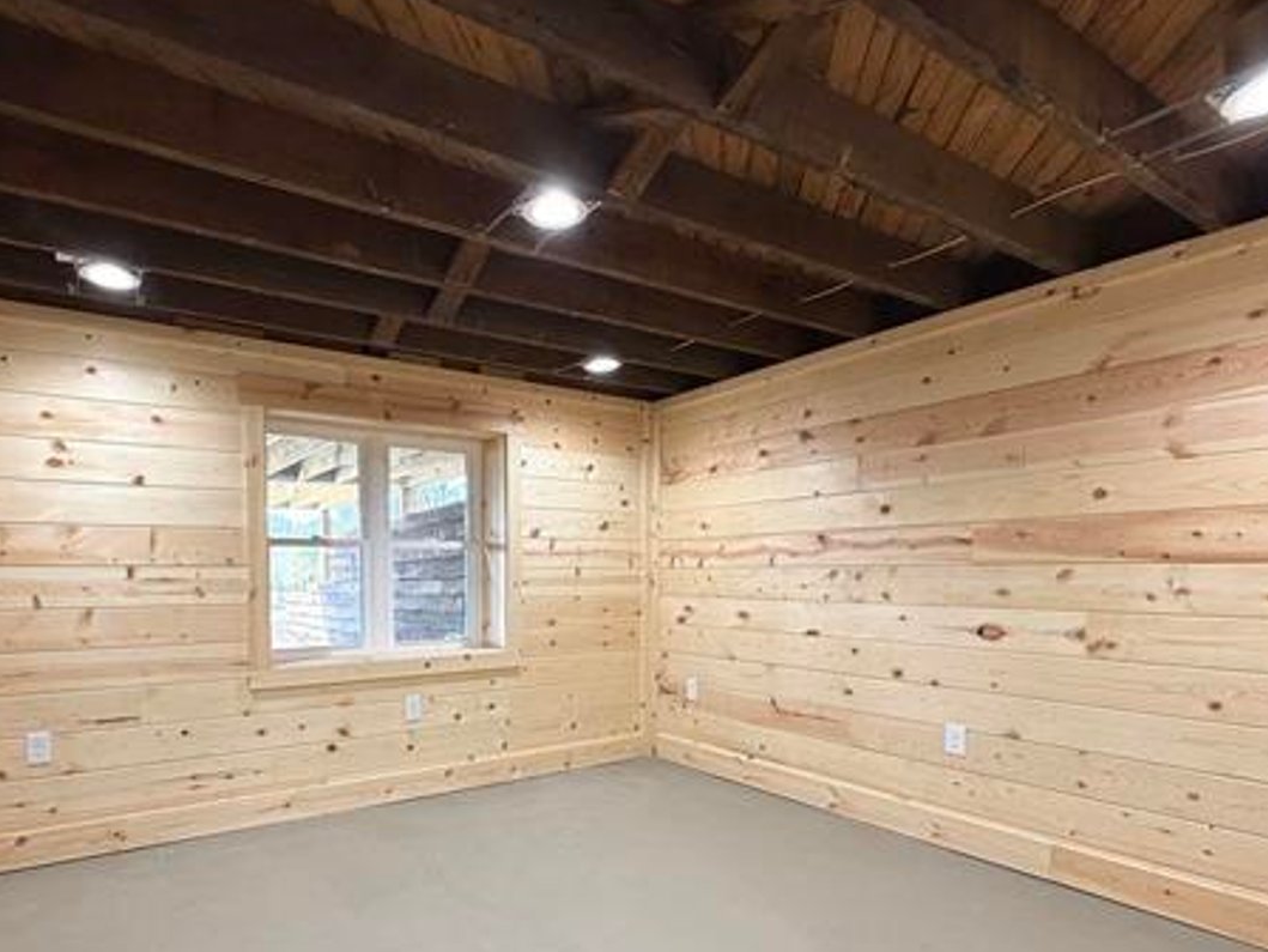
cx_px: 535
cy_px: 603
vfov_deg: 64.9
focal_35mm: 20
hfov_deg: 81.1
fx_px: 733
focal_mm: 2.22
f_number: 2.2
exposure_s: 1/60
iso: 200
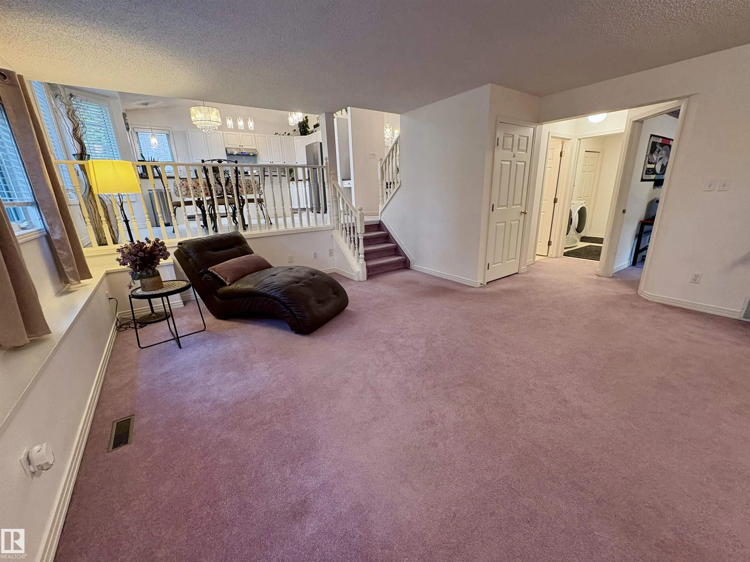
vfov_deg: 85.7
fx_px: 303
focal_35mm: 14
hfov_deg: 102.1
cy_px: 281
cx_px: 375
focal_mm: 2.22
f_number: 2.2
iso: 320
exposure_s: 1/60
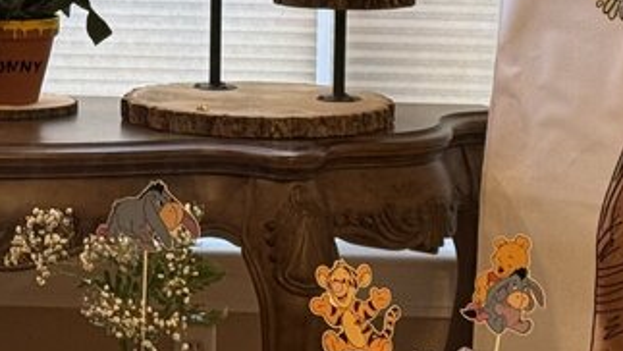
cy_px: -89
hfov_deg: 11.1
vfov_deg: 6.2
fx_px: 3206
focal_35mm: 194
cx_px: 102
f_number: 1.78
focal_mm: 6.76
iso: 125
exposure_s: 1/60
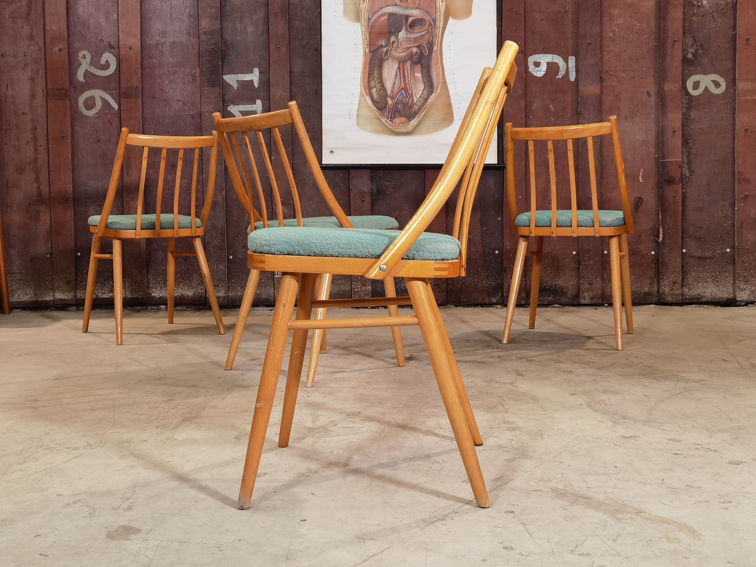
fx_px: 895
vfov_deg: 35.1
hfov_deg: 45.8
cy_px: 284
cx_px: 378
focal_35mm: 41
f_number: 1.9
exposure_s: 1/50
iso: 125
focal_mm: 6.71
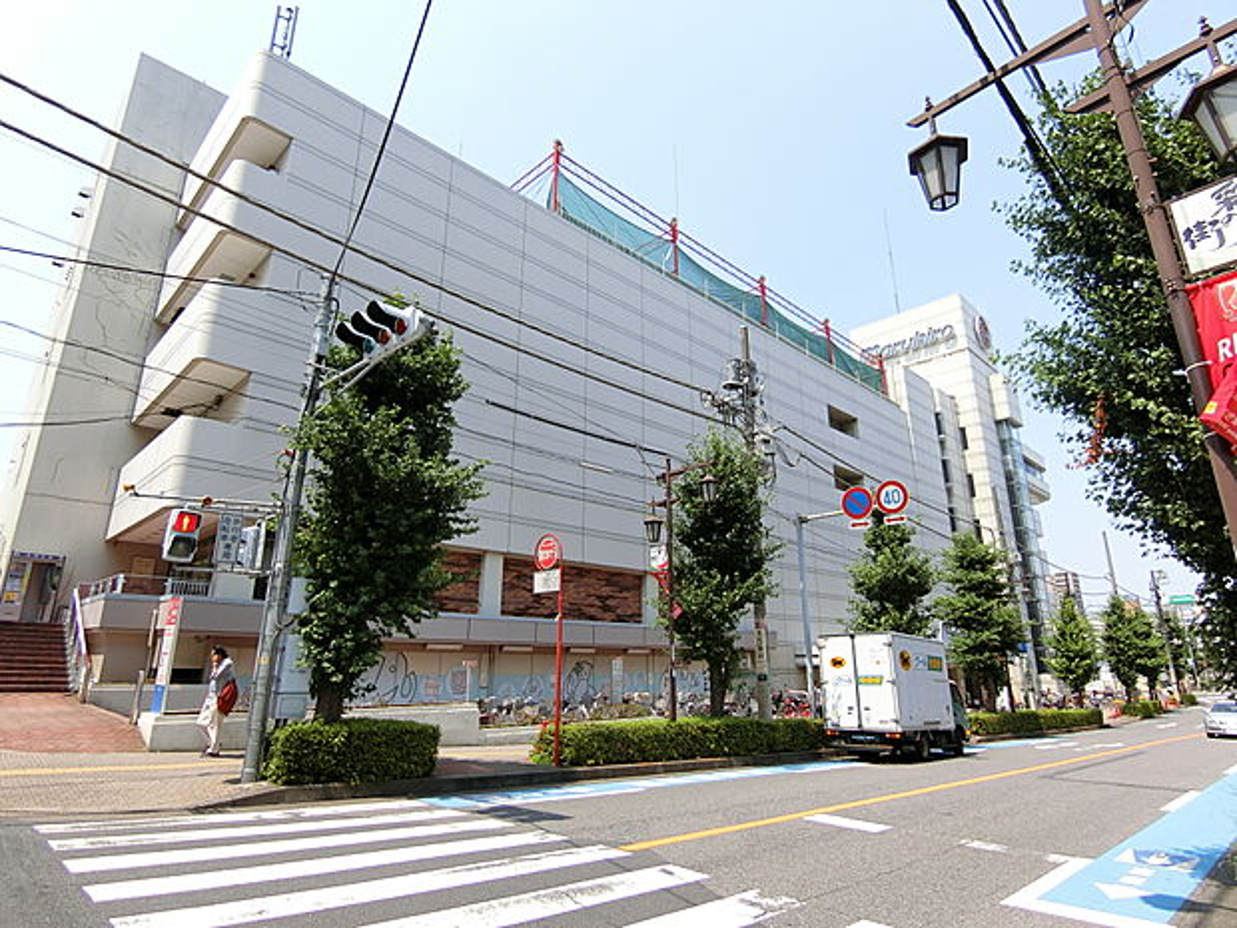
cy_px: 464
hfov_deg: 84.7
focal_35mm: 19
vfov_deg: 68.7
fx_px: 679
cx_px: 618
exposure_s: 1/1000
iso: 80
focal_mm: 4.06
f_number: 2.7
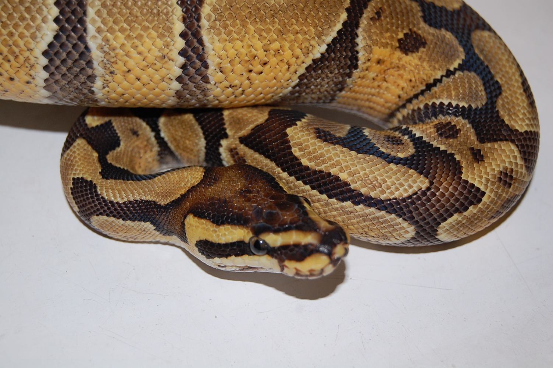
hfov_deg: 28.1
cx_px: 276
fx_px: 1105
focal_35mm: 72
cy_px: 184
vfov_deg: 18.9
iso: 400
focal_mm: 48
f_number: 5.6
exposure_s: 1/60
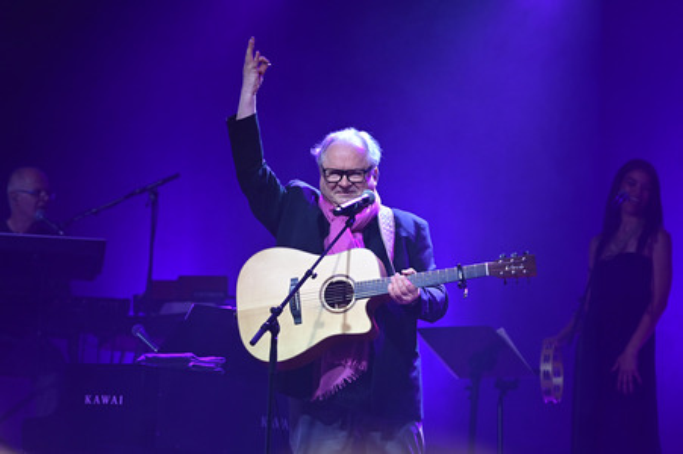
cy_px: 227
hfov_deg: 12.1
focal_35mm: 170
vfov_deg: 8.1
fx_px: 3223
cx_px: 342
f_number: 3.5
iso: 1600
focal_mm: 170
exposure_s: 1/500
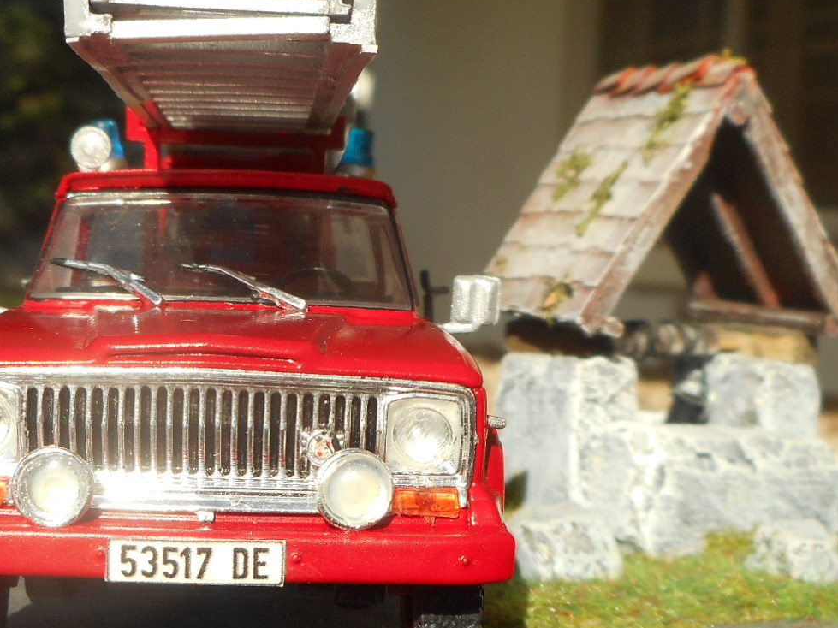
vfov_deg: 25.2
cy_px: 323
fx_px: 1404
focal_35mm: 58
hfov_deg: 33.1
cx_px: 313
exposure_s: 1/640
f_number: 3.7
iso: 80
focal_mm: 4.5
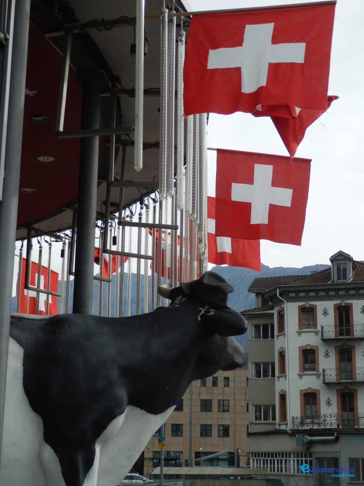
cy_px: 243
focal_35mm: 54
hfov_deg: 27.0
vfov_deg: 35.5
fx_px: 757
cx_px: 182
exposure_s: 1/500
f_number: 4.1
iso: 80
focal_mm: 9.8
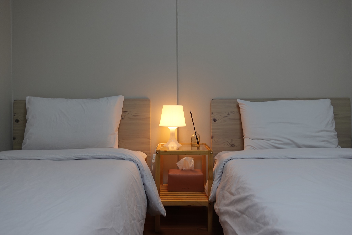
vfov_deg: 53.1
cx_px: 176
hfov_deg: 73.7
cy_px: 118
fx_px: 235
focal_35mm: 24
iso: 125
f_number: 2.8
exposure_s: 1/60
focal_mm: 9.4
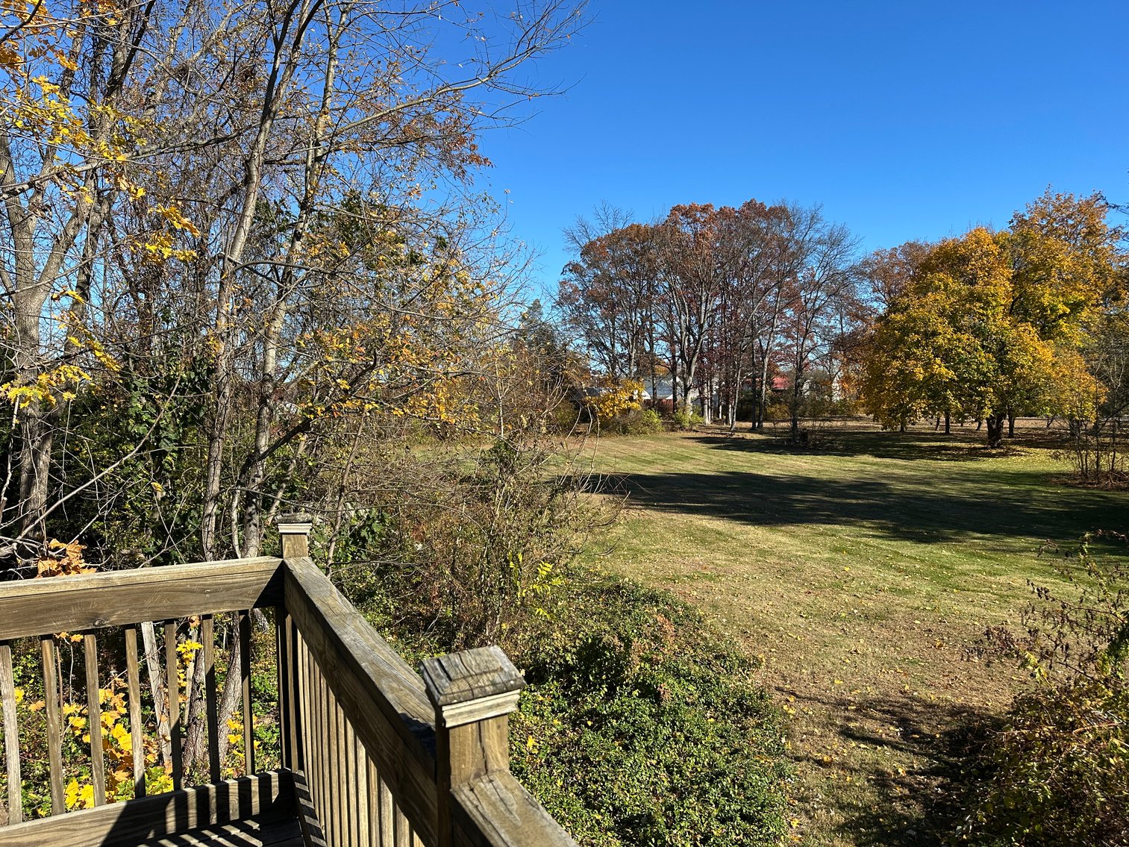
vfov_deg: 56.8
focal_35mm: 24
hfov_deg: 71.6
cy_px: 424
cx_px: 564
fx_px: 783
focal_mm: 6.86
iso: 80
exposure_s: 1/2732
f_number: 1.78
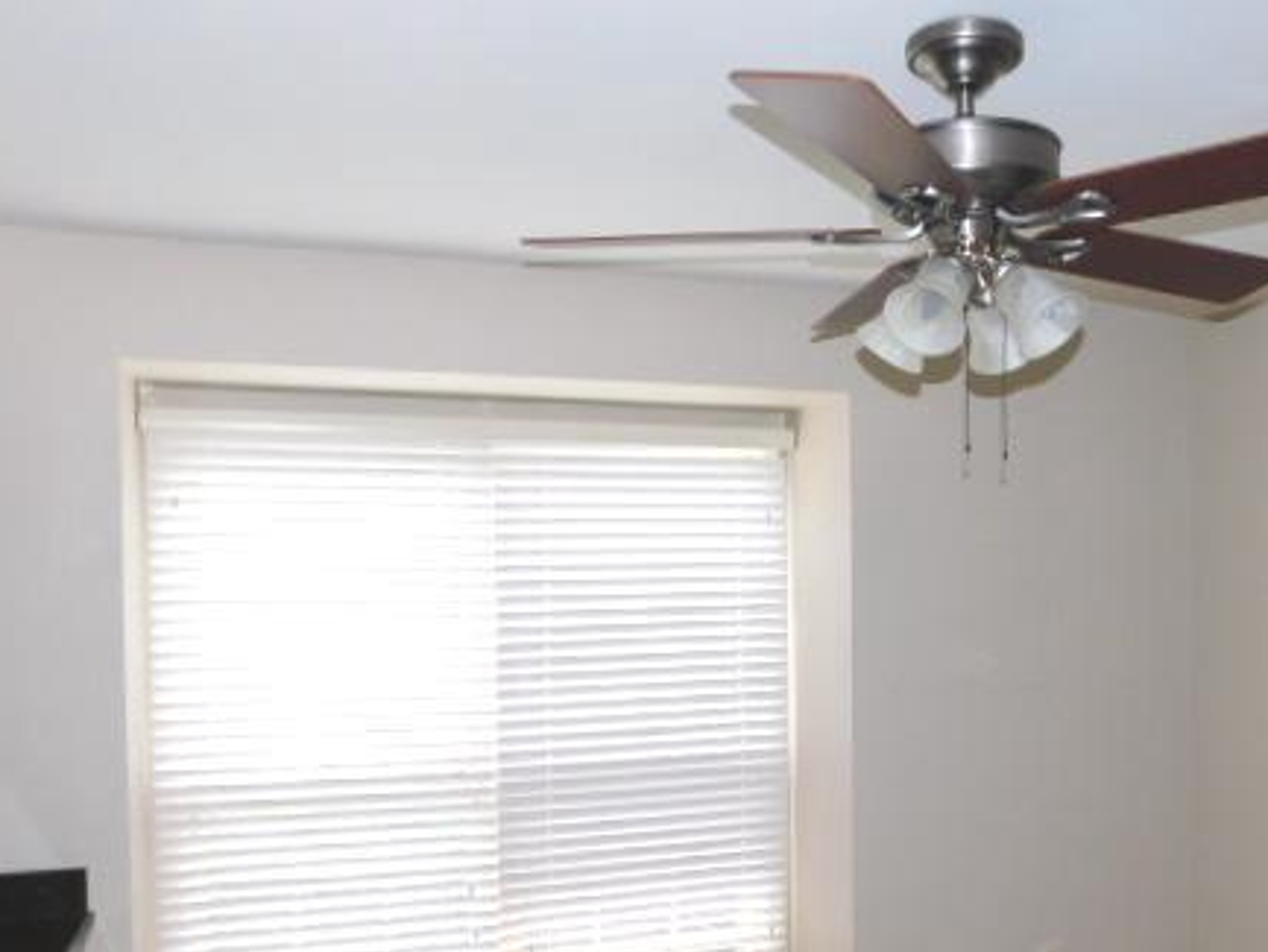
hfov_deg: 53.5
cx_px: 764
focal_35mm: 34
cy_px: 600
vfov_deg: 41.5
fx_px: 1246
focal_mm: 4
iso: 180
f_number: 3
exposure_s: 1/30
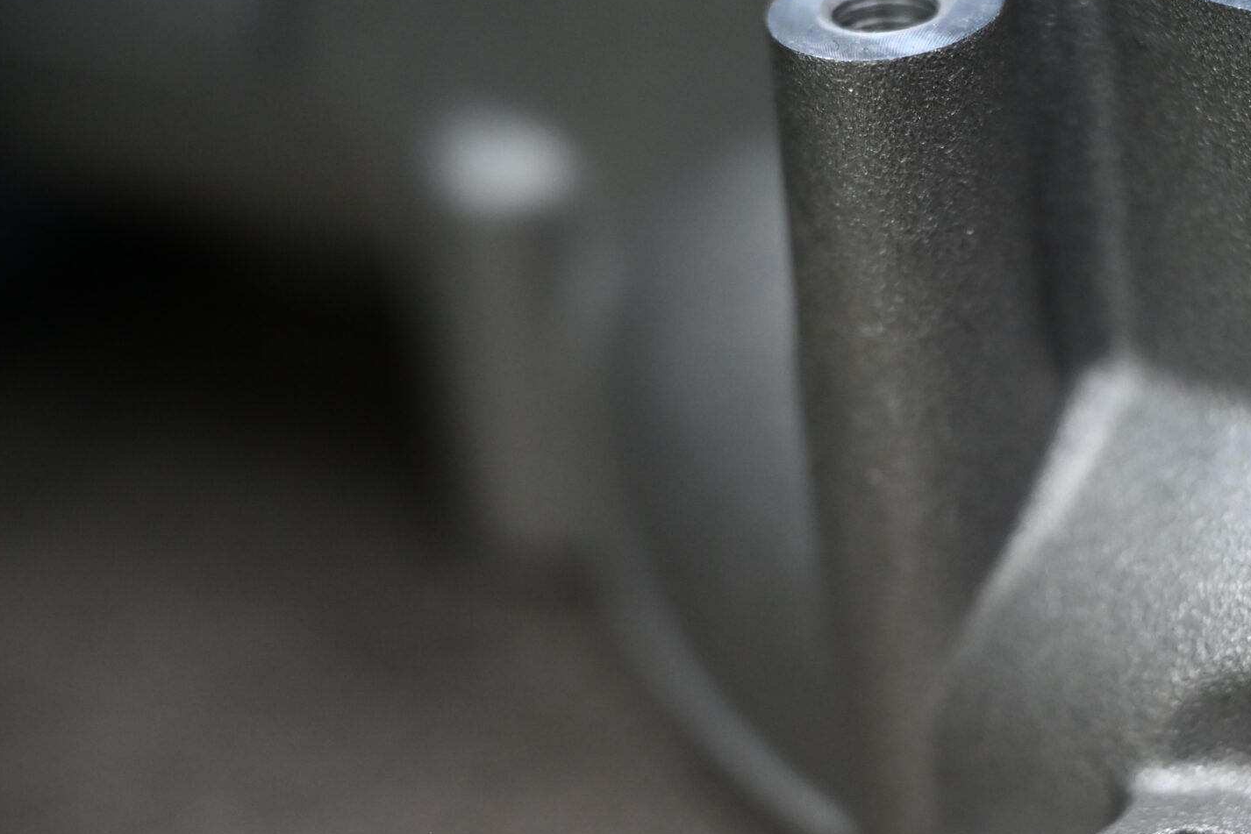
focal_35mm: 167
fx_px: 5803
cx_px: 1101
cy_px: 596
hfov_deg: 12.2
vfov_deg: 8.2
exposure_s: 1/250
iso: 2800
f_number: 4
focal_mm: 93
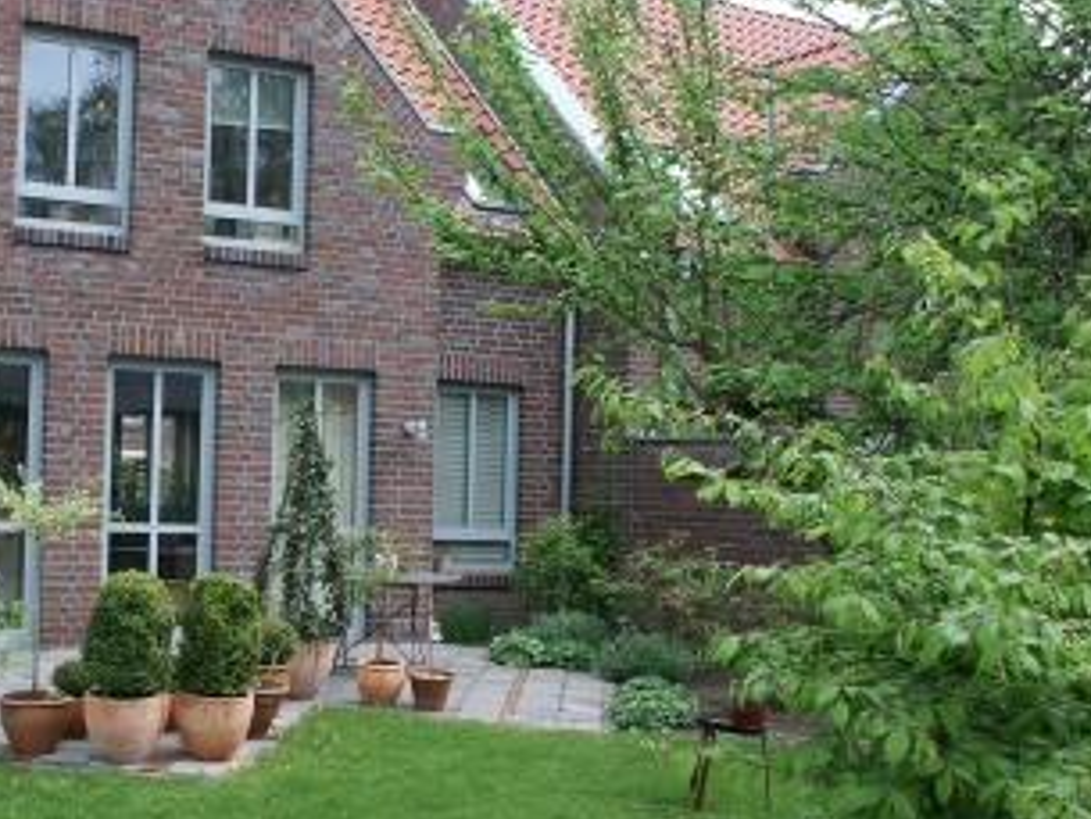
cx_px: 204
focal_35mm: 47
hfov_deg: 38.7
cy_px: 397
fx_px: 1482
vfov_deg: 30.9
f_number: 5.6
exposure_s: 1/180
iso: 100
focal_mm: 7.21
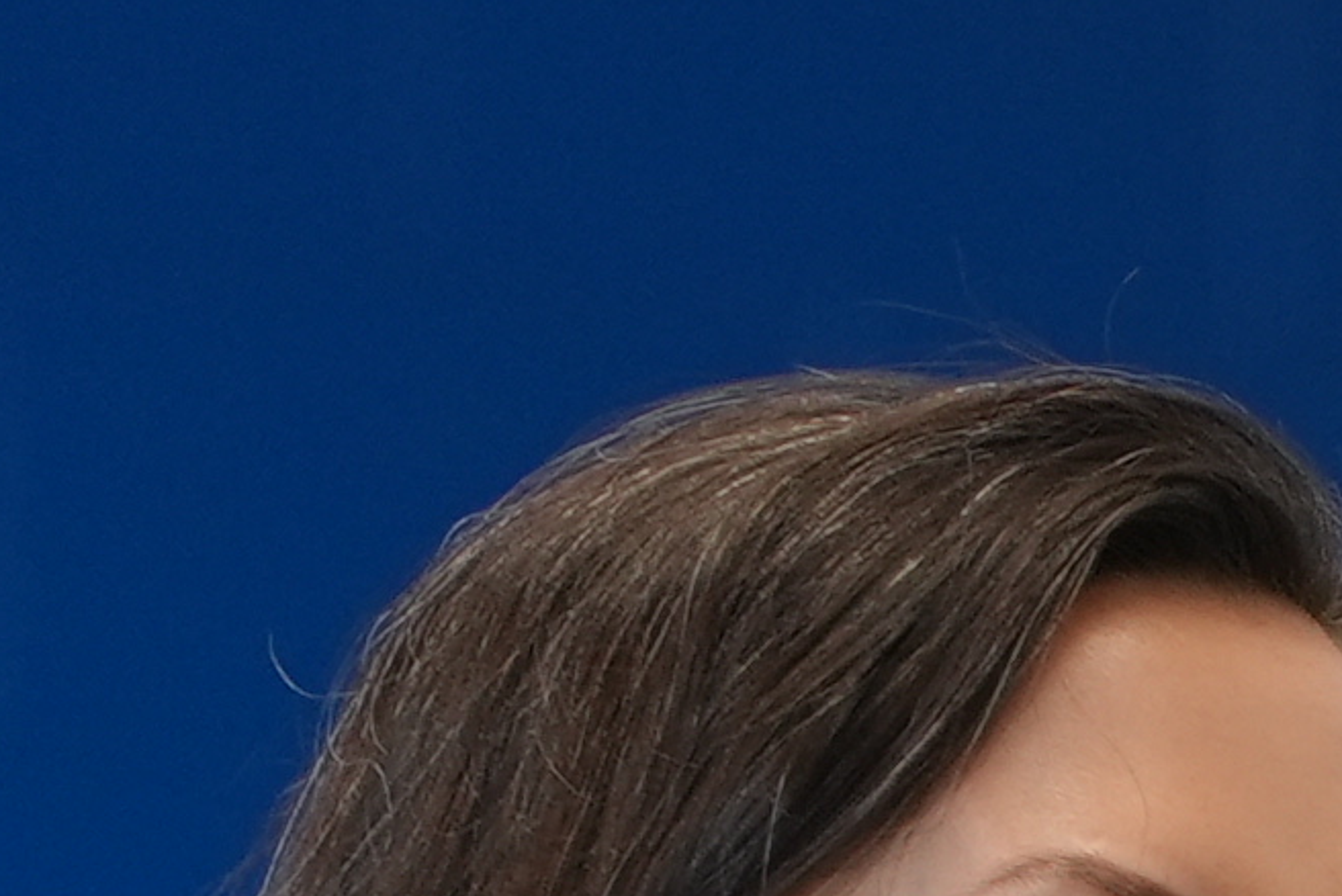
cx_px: 3263
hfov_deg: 2.3
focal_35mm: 872
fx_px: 32519
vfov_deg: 1.6
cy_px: 2584
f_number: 4
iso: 800
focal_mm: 135
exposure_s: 1/160
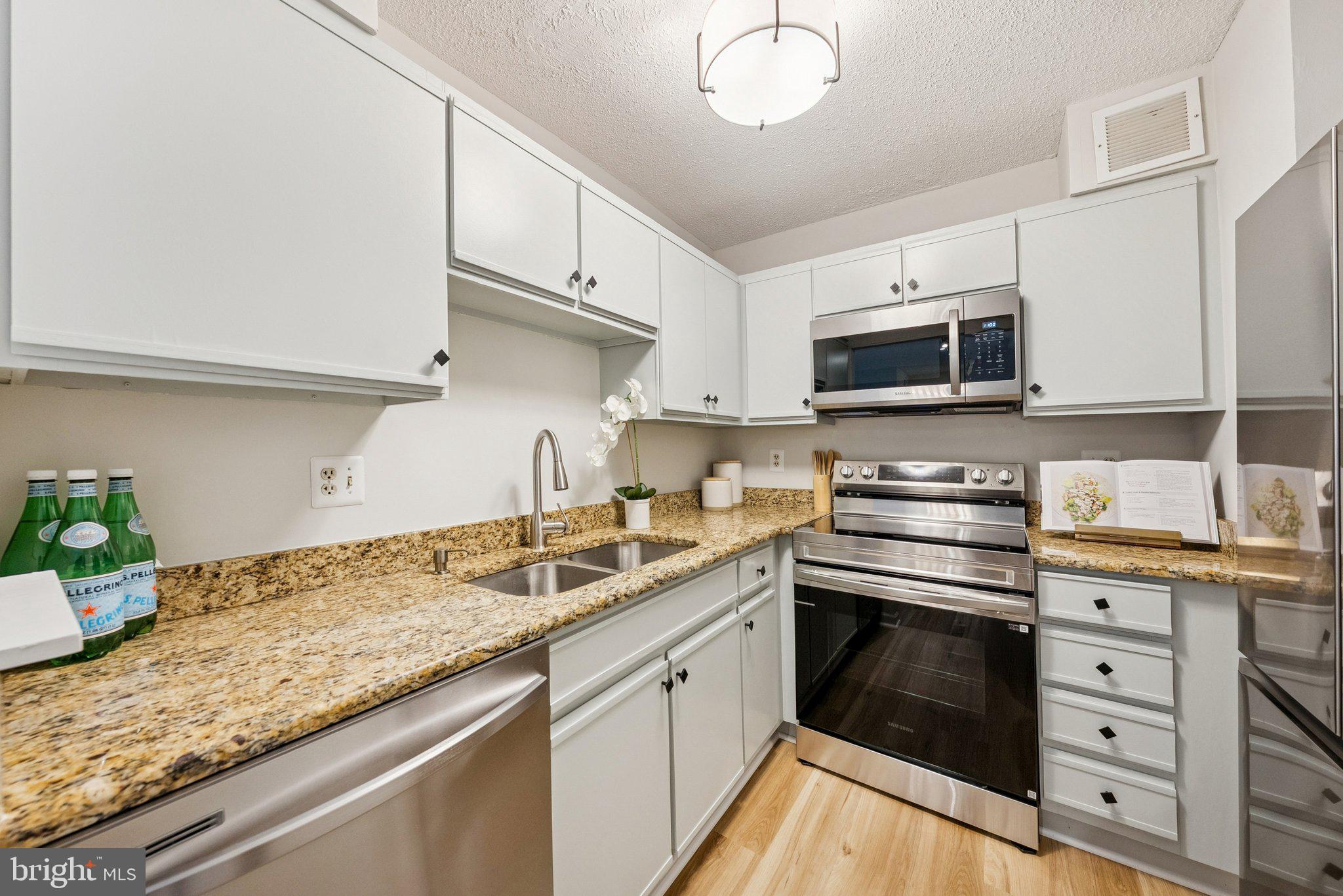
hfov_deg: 112.6
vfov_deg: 90.1
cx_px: 672
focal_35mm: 12
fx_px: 448
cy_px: 448
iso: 640
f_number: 7.1
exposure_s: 1/20
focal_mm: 12
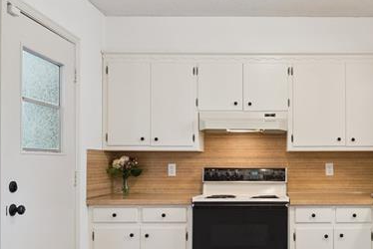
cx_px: 290
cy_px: 158
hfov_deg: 45.4
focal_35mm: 41
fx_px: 425
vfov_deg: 32.5
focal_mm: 10
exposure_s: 1/5
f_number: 8
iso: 100
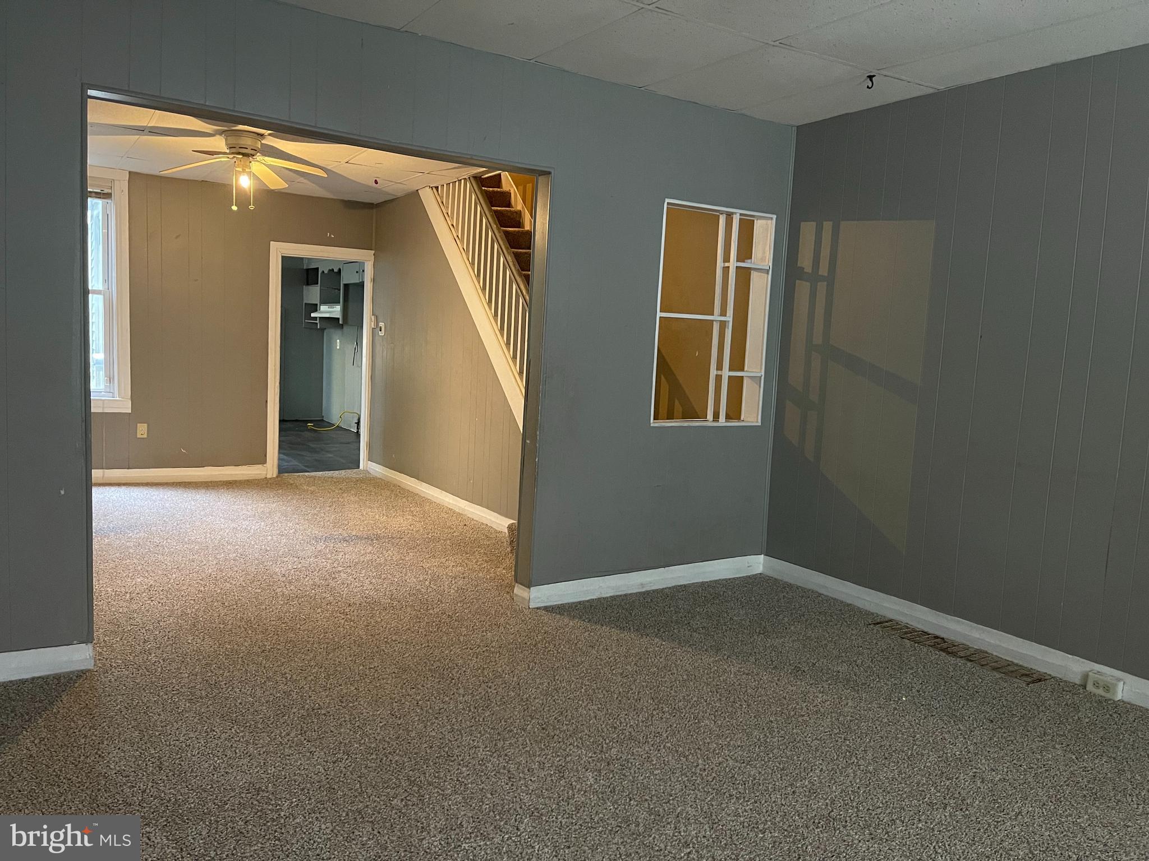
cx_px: 574
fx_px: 863
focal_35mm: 26
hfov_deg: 67.3
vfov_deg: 53.1
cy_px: 430
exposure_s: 1/30
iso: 800
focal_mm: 5.1
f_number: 1.6
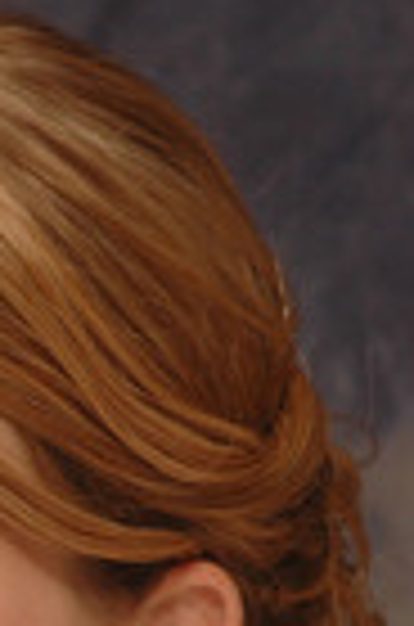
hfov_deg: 2.5
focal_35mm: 539
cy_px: 770
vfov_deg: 3.8
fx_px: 9351
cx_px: -166
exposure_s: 1/320
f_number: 11
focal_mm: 125
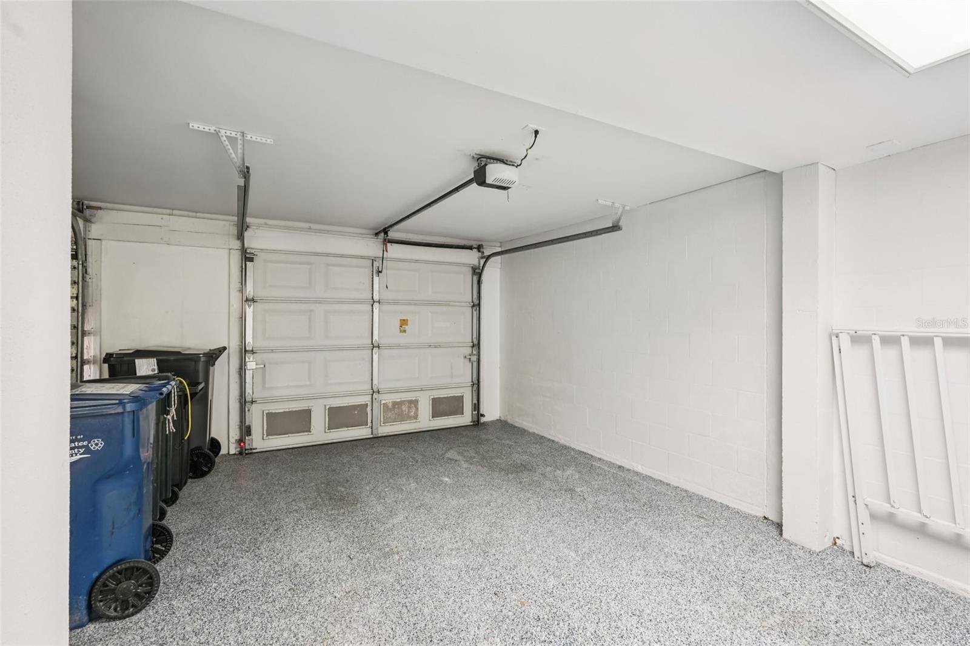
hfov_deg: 96.7
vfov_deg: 73.7
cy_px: 323
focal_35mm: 16
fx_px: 431
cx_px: 485
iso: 400
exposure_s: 1/3.33
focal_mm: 16
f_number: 8
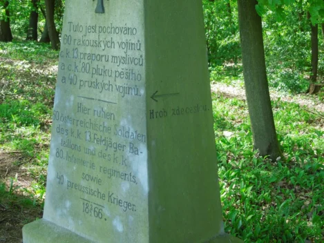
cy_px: 122
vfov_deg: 27.0
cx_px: 162
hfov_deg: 35.5
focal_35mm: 54
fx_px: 506
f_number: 4.2
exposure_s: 1/250
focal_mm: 9.8
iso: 400
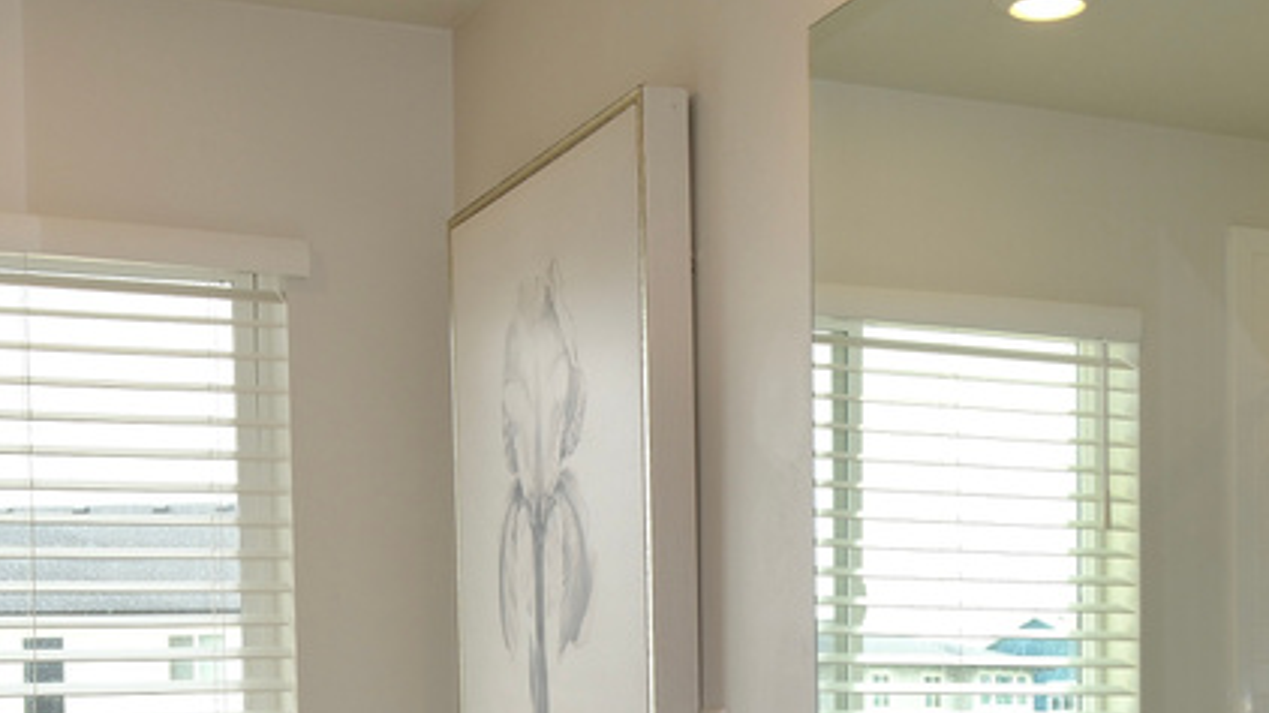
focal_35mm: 61
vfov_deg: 18.9
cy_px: 802
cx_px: 650
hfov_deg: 34.4
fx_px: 2052
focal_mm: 16
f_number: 3.6
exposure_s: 1/160
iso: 160
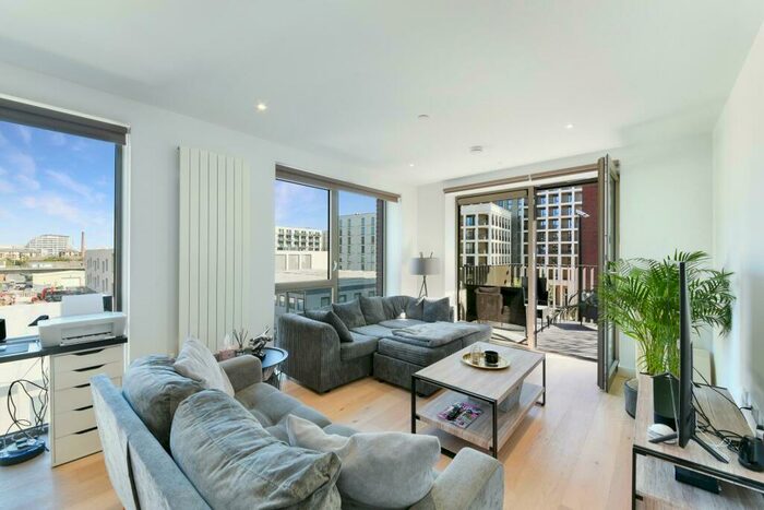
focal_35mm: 14
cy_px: 255
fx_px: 297
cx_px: 382
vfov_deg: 81.2
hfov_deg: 104.2
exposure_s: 1/3
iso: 200
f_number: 16
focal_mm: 14
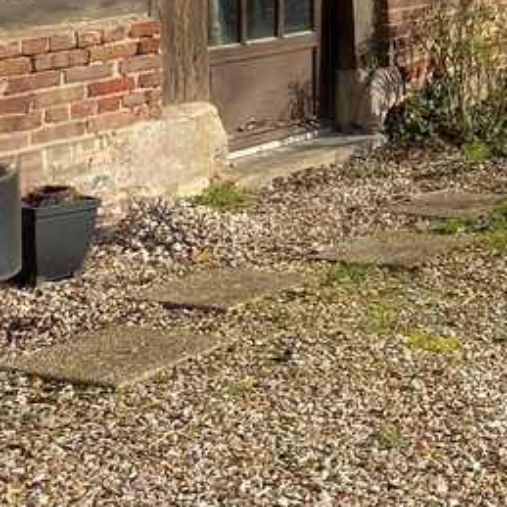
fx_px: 1508
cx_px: 899
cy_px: -104
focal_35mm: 91
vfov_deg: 18.1
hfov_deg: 16.2
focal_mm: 4.25
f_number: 1.8
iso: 32
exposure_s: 1/1364
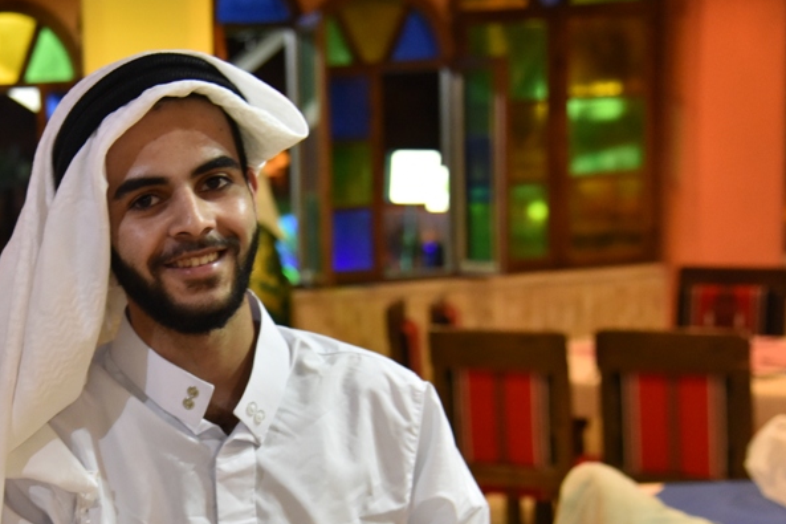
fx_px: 1659
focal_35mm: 76
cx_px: 122
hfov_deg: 26.0
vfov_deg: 17.8
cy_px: 423
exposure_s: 1/50
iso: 3200
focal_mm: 44
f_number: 4
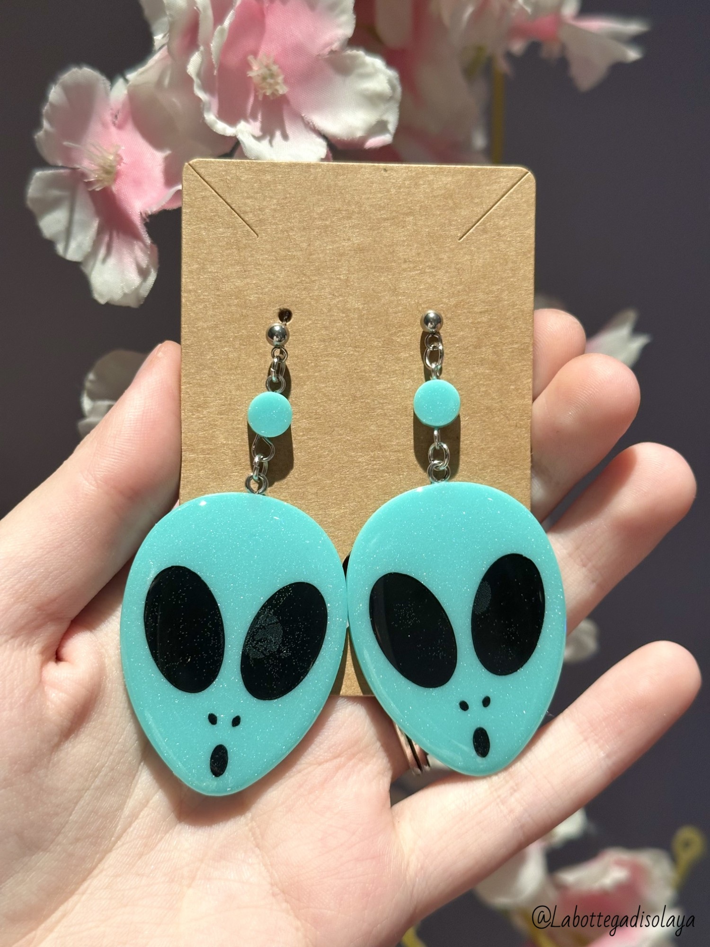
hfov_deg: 30.3
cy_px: 474
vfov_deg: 39.7
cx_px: 355
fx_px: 1313
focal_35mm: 48
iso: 160
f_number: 1.78
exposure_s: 1/50
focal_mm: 6.86
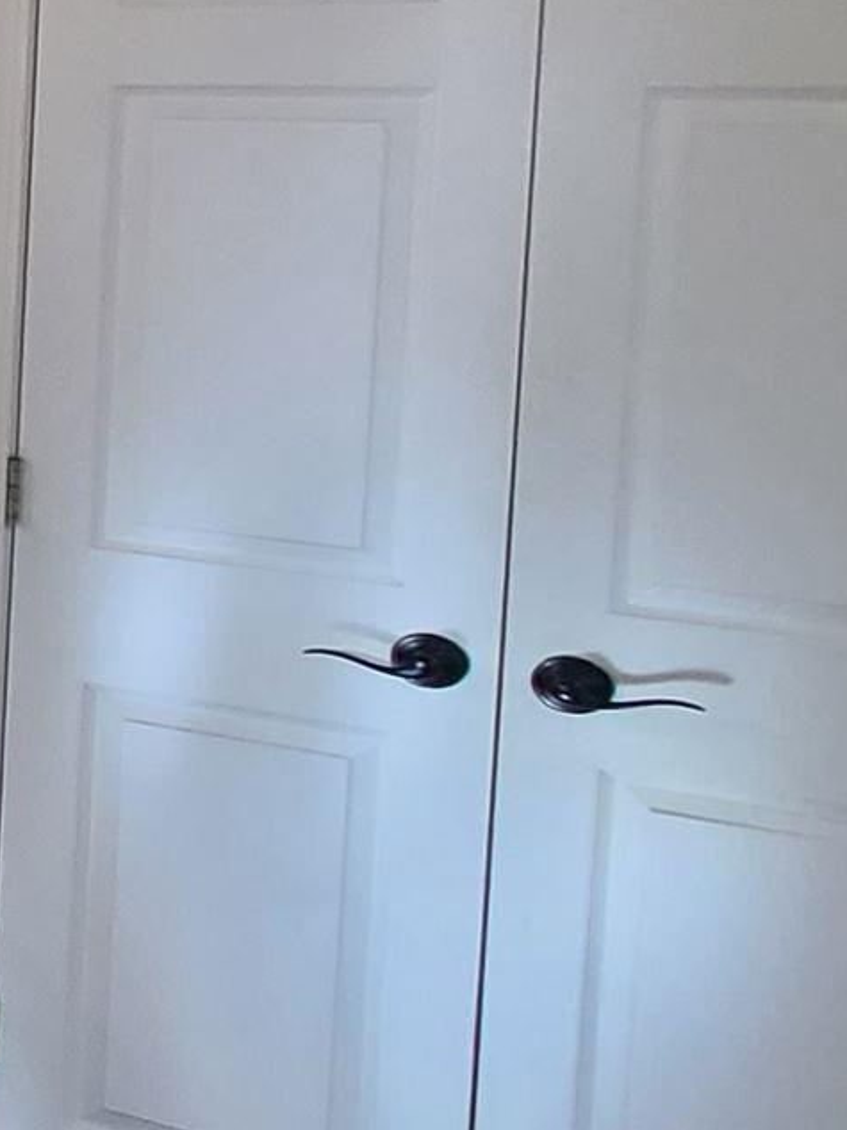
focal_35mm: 63
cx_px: -1849
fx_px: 2057
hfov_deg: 10.7
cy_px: 219
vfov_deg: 30.0
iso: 320
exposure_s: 1/60
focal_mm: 2.2
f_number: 2.2
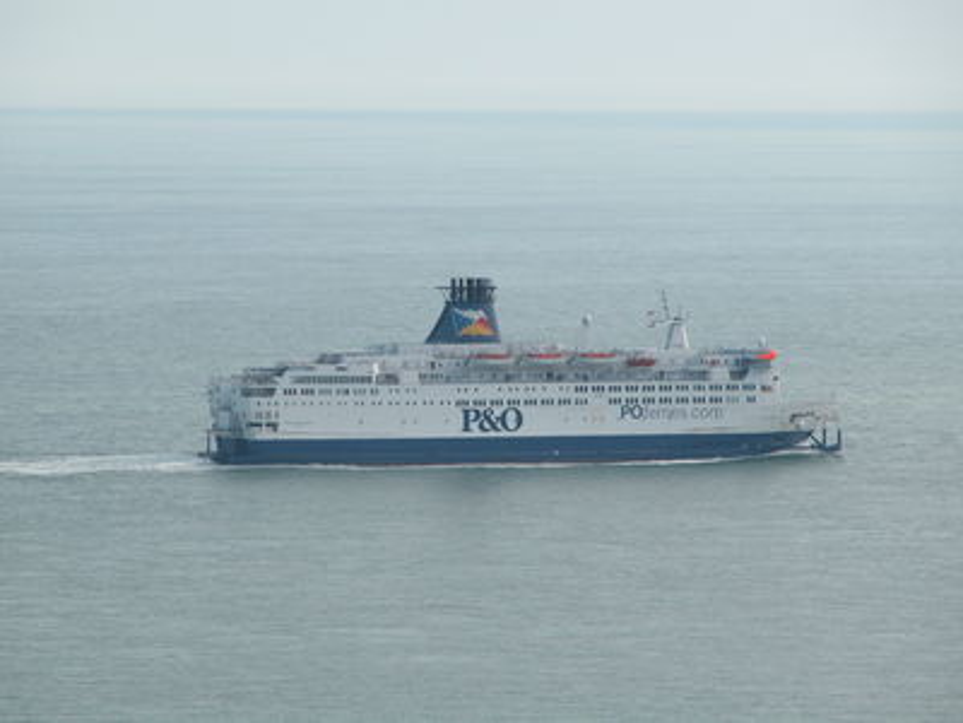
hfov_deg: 7.1
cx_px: 482
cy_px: 362
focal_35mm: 280
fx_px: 7789
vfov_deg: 5.3
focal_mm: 71.2
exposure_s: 1/423
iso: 100
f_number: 5.9
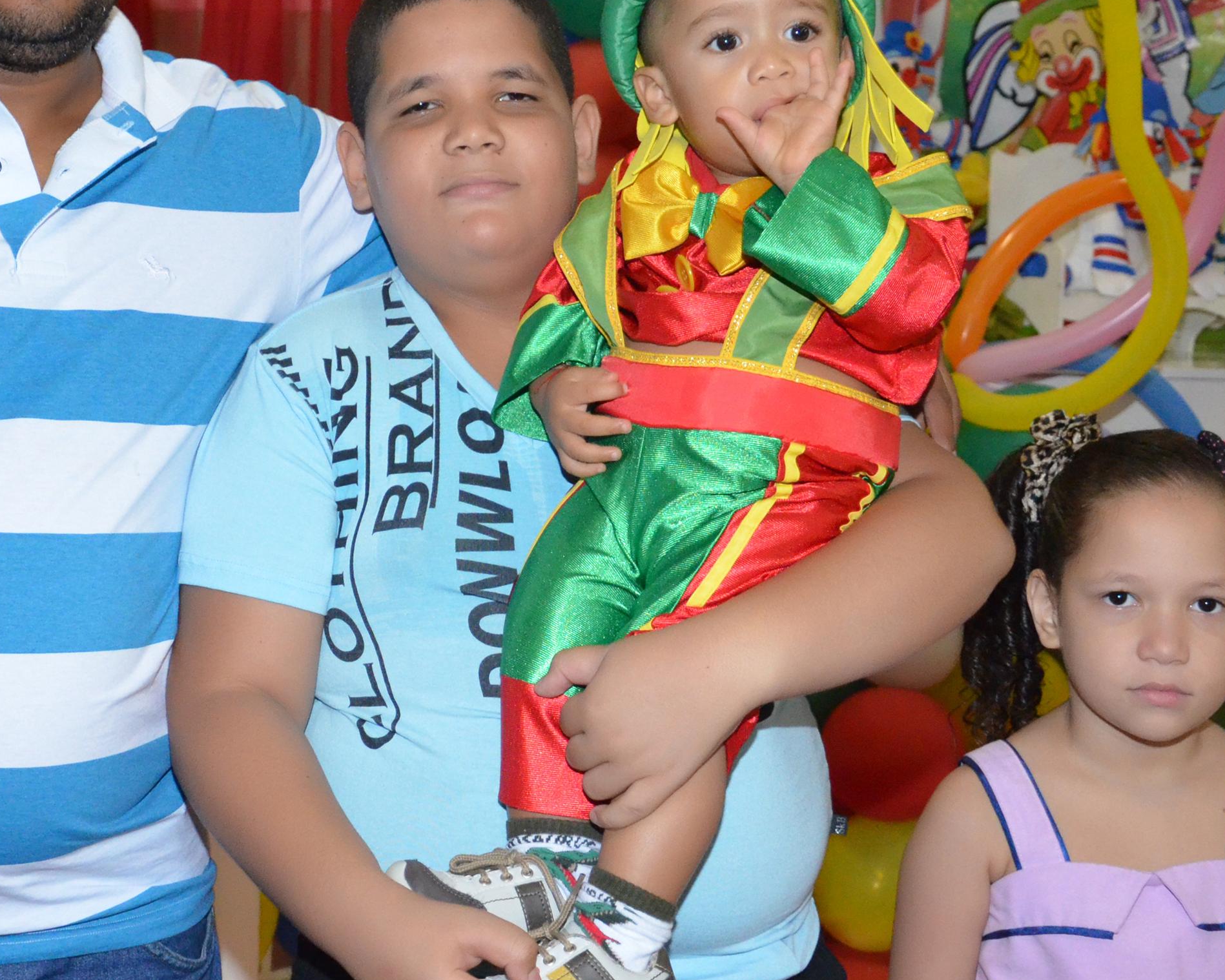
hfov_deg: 25.8
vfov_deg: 21.0
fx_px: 2646
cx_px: 358
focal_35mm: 73
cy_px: 435
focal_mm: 25
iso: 3200
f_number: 4
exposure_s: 1/60
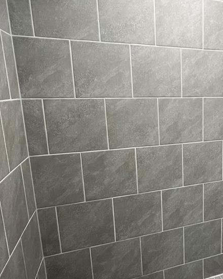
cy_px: 141
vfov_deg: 62.2
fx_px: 231
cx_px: 205
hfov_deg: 46.1
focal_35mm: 28
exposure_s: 1/120
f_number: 1.8
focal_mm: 1.57
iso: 250
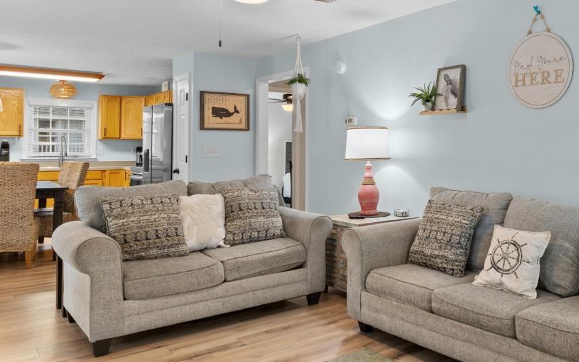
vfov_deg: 40.4
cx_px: 440
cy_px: 143
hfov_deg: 57.8
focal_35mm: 31
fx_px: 489
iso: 100
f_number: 4.8
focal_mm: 11
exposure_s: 1/2
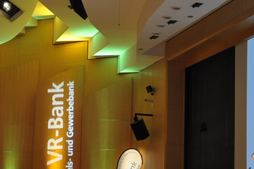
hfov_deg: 21.9
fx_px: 655
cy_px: 121
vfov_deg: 14.6
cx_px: 109
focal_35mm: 93
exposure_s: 1/30
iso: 1250
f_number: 4.5
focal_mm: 38
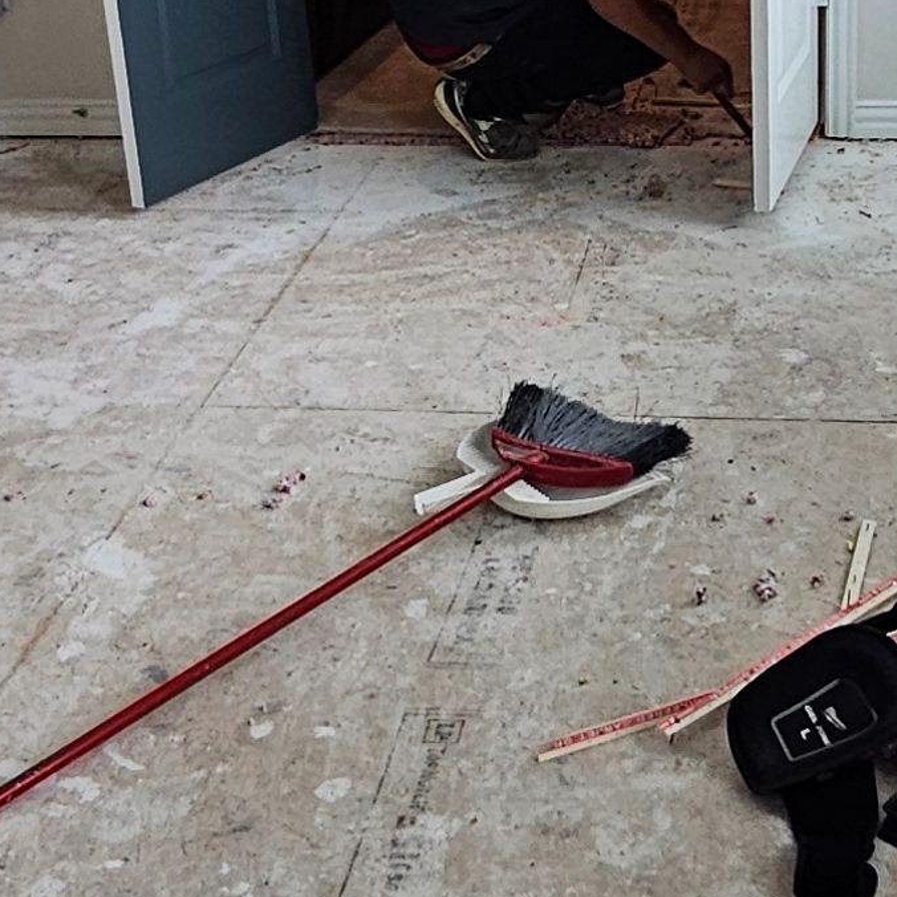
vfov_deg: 25.4
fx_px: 1994
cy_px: 417
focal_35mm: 68
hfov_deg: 25.3
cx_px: 543
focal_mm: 2.2
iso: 50
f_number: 2.2
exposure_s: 1/60
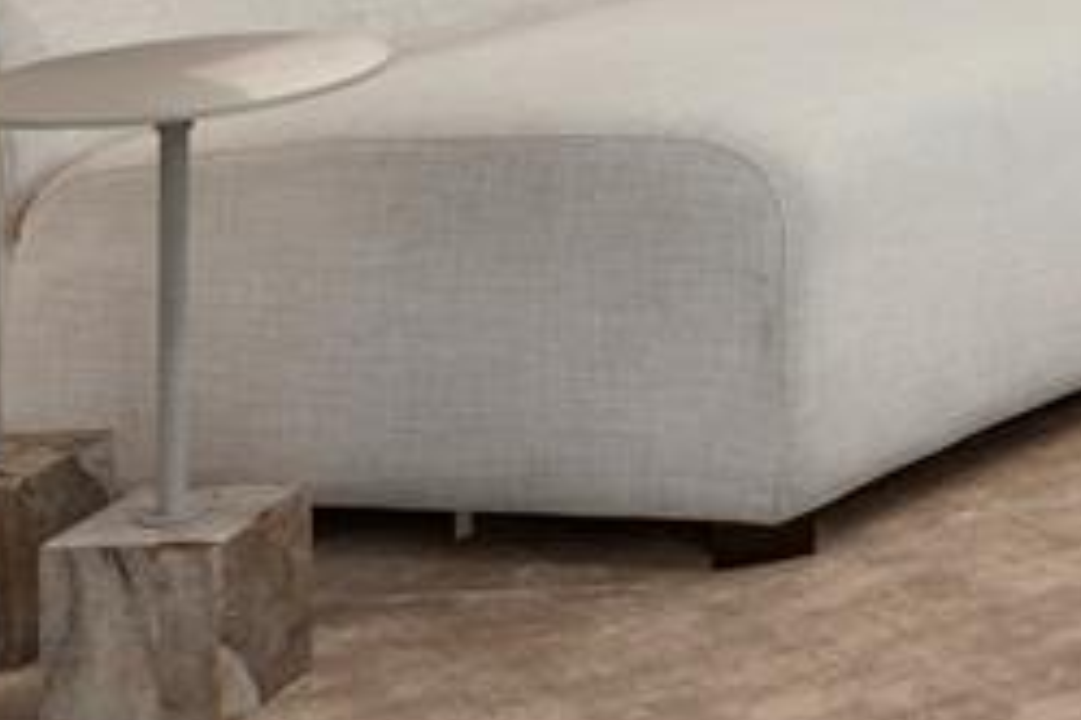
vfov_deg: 11.7
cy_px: -599
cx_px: 2574
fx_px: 3243
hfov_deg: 13.7
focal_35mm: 108
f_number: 8
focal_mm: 14
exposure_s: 1/5
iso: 320
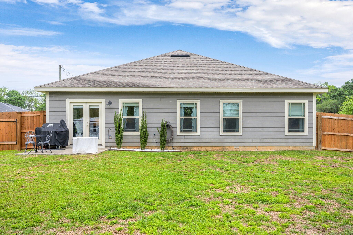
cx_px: 176
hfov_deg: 62.0
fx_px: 294
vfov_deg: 43.5
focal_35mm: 30
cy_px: 118
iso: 100
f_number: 9
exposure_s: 1/125
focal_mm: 30
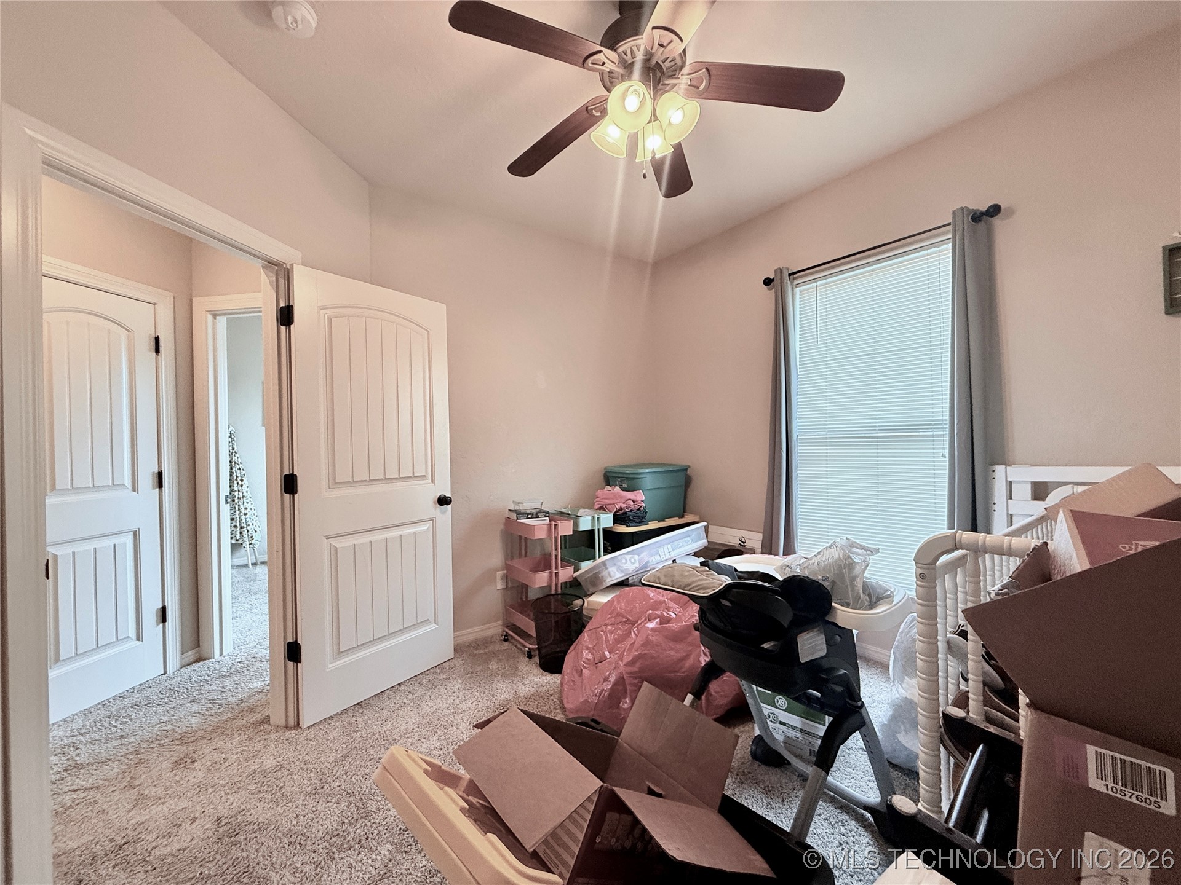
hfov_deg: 102.1
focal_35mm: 14
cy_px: 442
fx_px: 478
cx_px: 590
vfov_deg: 85.7
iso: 500
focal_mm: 2.22
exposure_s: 1/60
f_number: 2.2
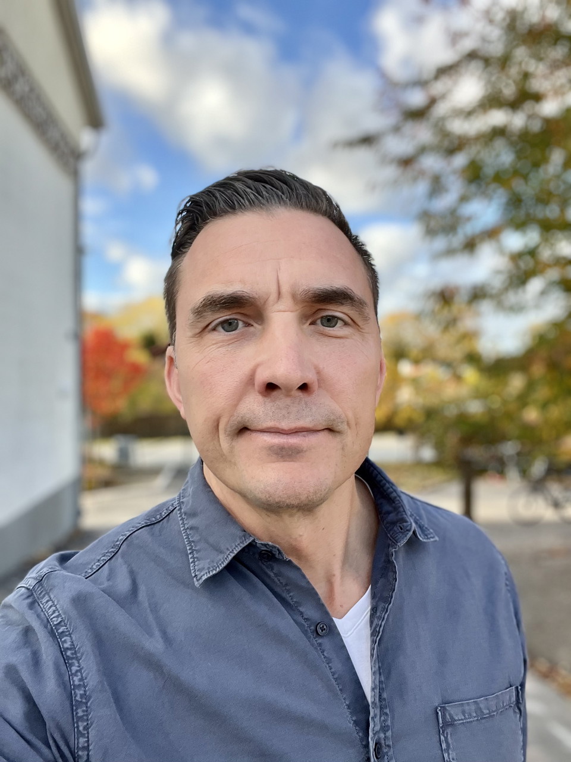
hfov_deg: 46.8
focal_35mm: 30
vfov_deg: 60.0
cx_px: 286
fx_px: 660
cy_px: 381
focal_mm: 2.71
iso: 32
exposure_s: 1/167
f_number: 2.2
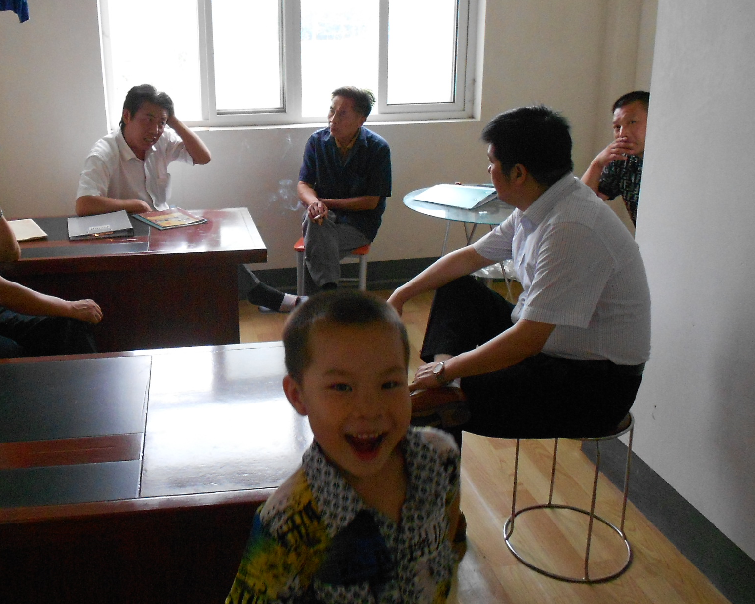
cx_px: 282
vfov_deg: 43.2
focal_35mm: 34
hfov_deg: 52.3
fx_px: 760
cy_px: 244
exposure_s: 1/60
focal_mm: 4.6
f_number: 3.2
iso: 400
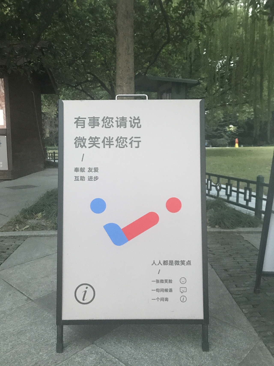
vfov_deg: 63.4
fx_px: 296
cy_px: 183
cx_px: 137
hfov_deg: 49.7
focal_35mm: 28
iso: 80
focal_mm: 3.99
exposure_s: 1/5
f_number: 1.8
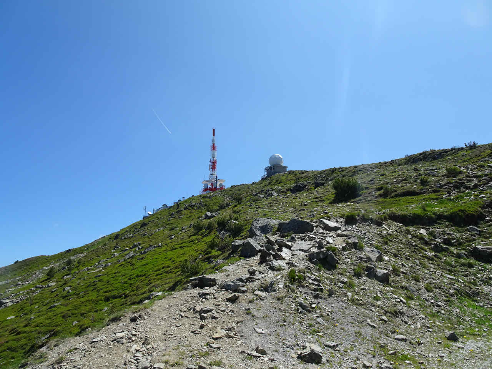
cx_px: 246
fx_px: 341
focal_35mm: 24
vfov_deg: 56.8
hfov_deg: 71.6
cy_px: 184
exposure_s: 1/1000
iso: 80
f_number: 3.5
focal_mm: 4.1
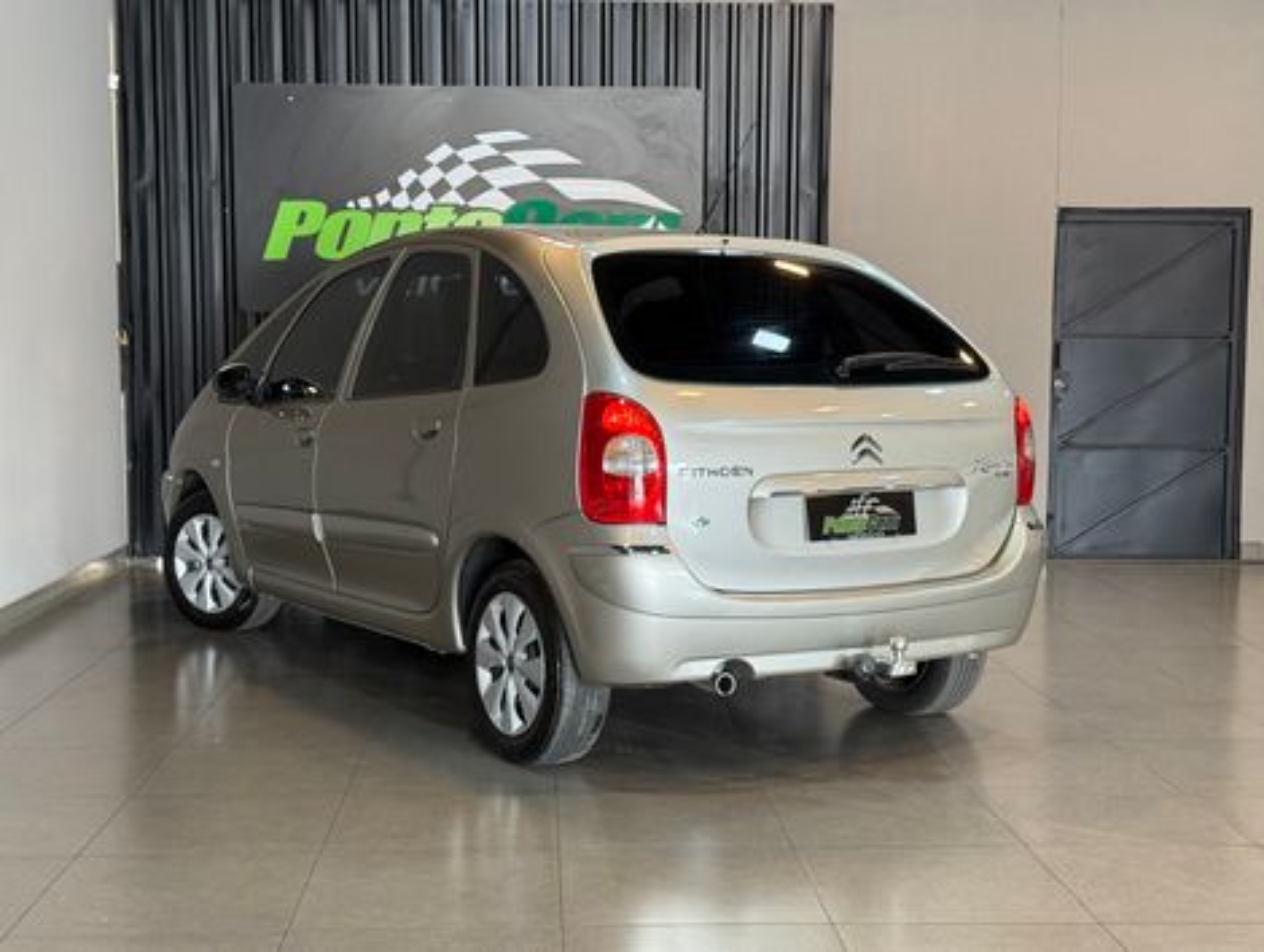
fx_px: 1755
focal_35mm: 48
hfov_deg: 39.6
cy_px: 476
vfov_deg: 30.3
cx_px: 632
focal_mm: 6.76
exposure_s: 1/60
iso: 125
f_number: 1.78
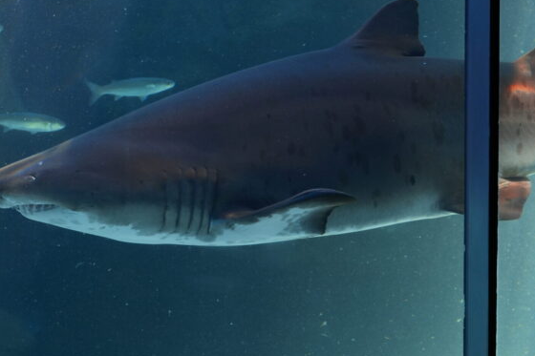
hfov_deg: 11.2
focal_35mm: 183
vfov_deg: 7.5
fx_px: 2719
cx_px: 351
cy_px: 144
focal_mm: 100
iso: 1250
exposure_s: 1/125
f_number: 5
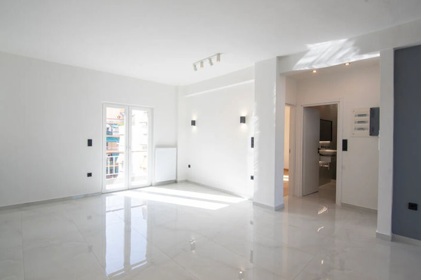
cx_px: 210
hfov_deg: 95.0
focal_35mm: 16
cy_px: 140
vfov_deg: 72.1
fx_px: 193
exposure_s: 1/40
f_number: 11
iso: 160
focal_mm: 11
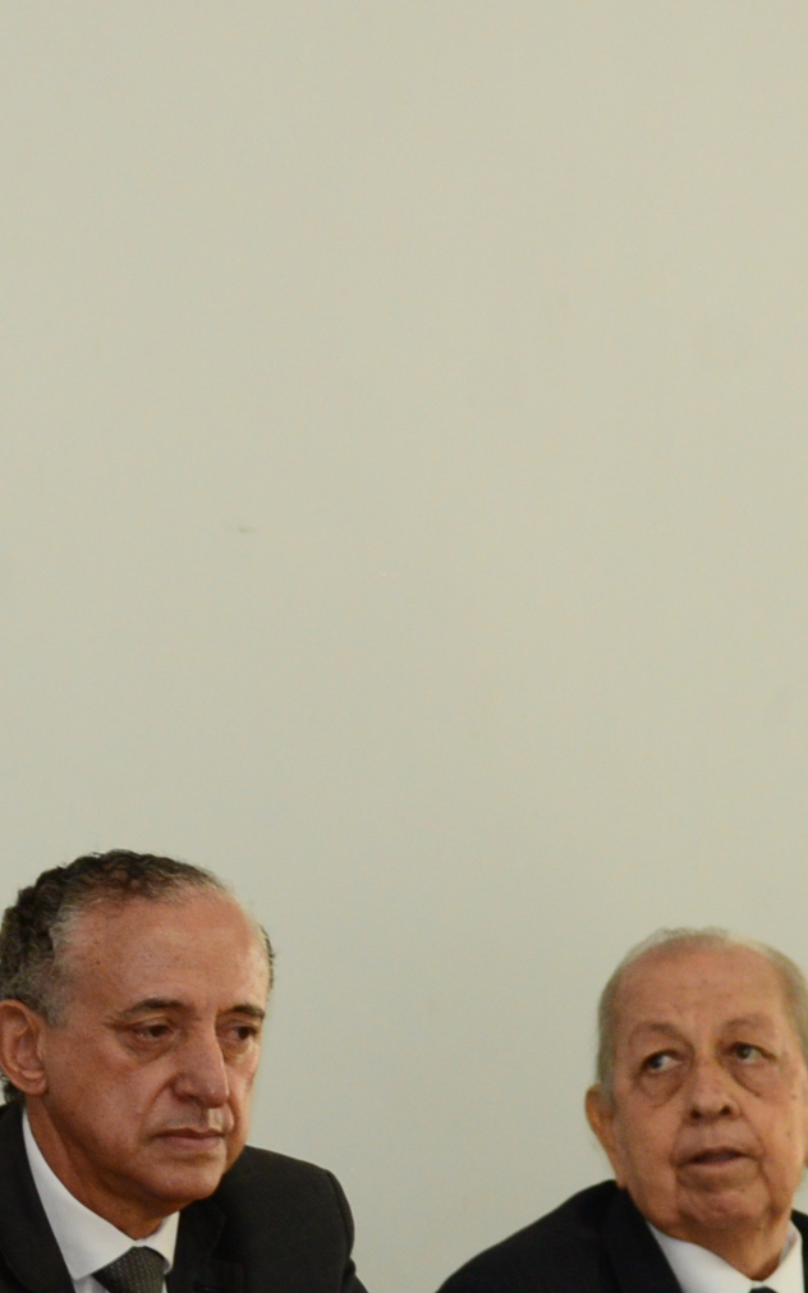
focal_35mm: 364
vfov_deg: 5.8
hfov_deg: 3.6
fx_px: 12823
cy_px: 769
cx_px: 387
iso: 1600
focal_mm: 120
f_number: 4.5
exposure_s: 1/125
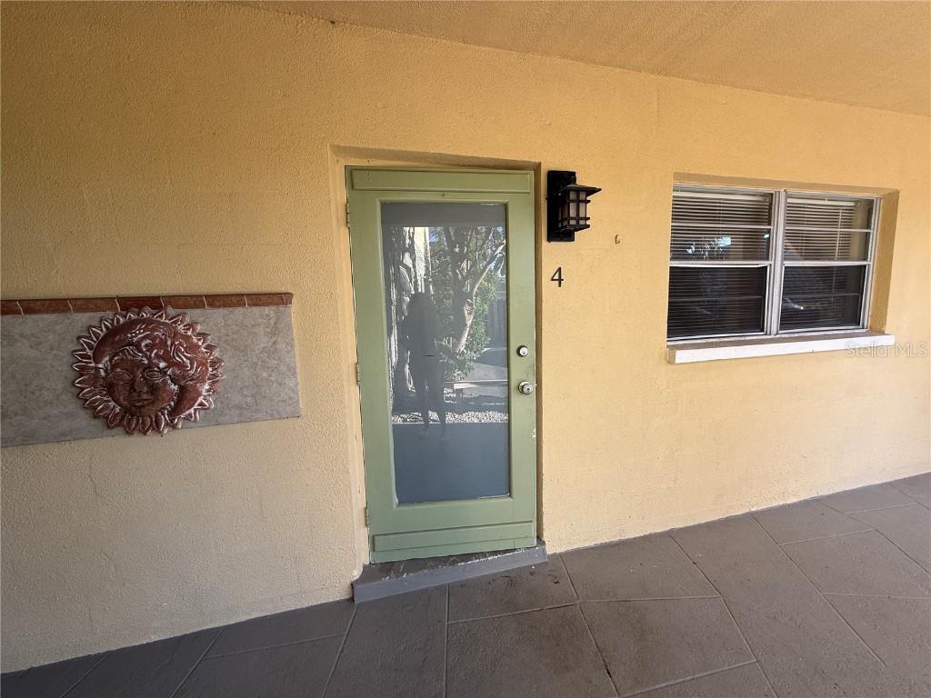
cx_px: 466
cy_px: 349
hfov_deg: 102.1
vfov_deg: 85.7
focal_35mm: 14
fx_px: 377
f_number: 2.2
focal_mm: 2.22
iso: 50
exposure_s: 1/128
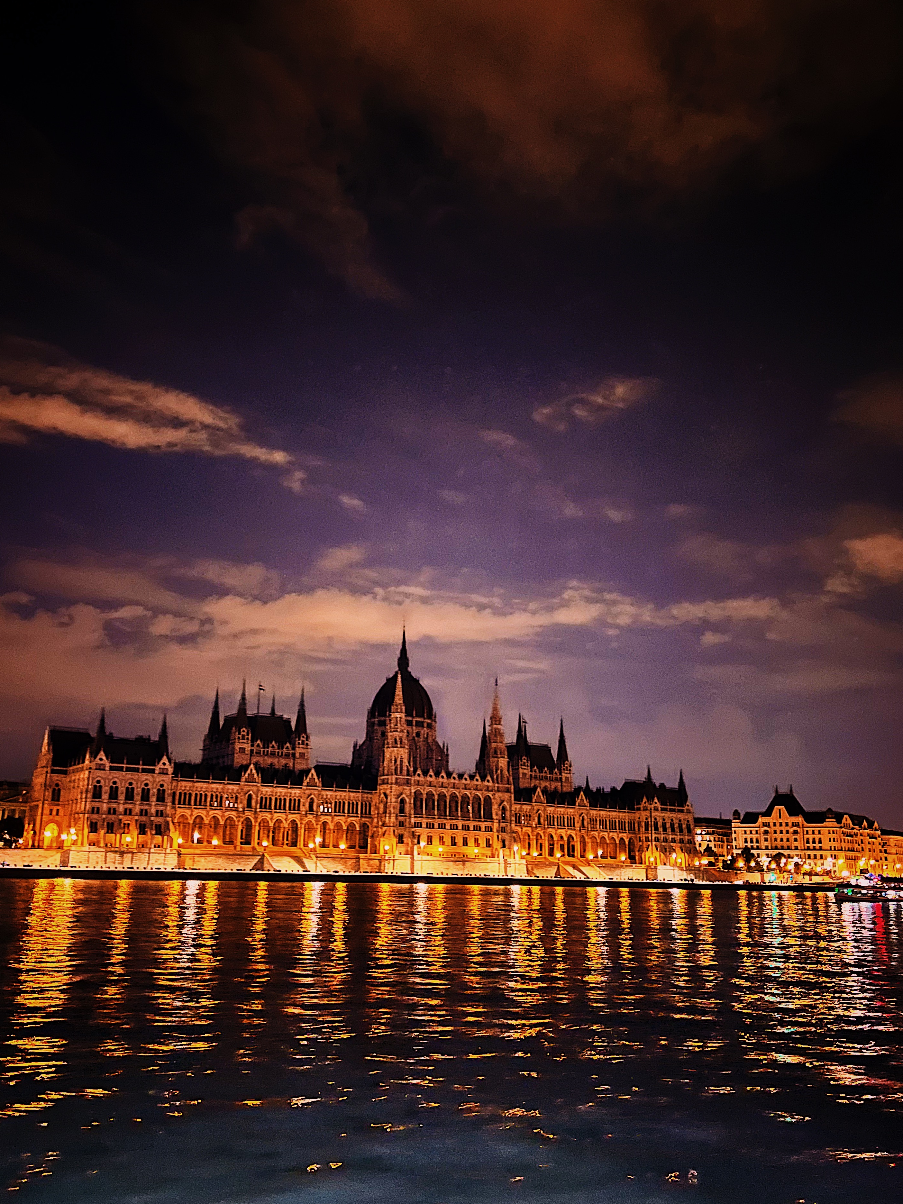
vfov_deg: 63.4
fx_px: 974
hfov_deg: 49.7
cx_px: 433
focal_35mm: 28
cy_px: 610
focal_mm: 5.7
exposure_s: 1/5
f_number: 1.5
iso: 1000
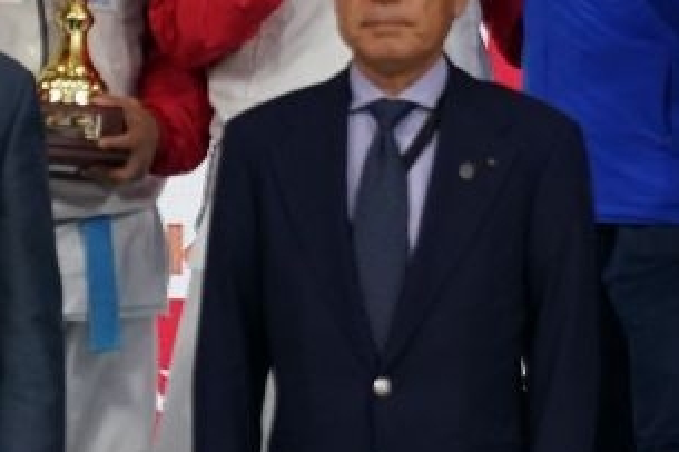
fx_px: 7785
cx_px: 361
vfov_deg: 3.3
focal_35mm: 413
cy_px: 214
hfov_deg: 5.0
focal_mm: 70
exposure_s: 1/250
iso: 1250
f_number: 2.8
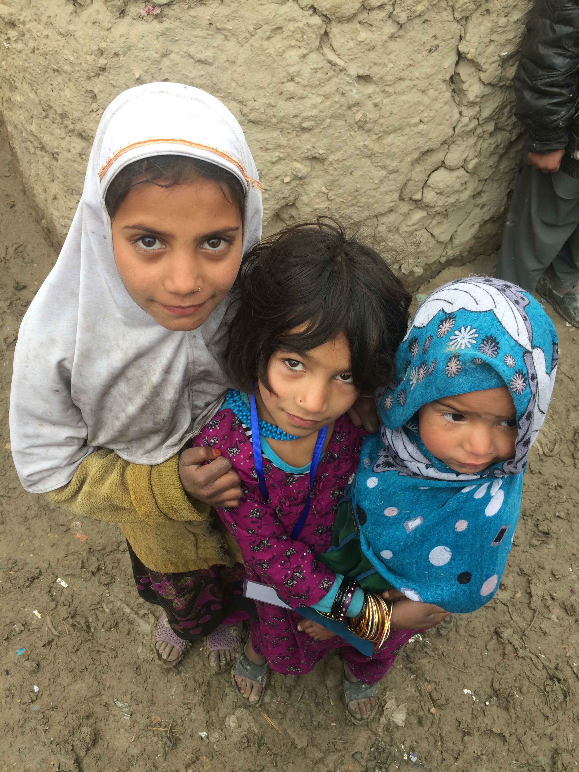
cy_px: 386
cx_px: 290
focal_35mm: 29
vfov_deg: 61.7
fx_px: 647
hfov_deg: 48.2
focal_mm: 4.15
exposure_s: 1/192
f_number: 2.2
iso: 32
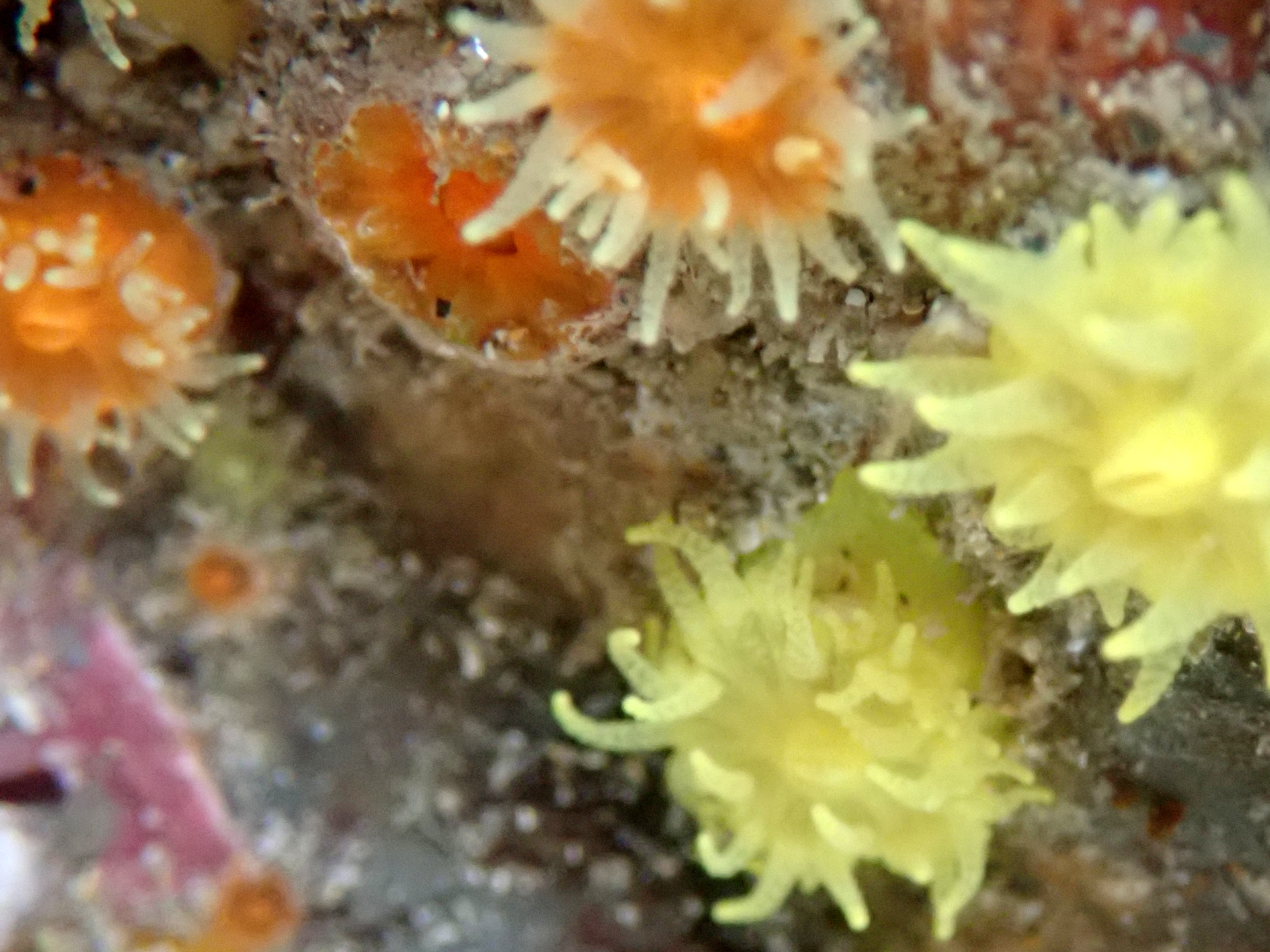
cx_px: 990
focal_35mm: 68
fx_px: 2495
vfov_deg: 21.6
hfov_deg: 28.0
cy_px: 584
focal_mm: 7.86
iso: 1600
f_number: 2.9
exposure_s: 1/8
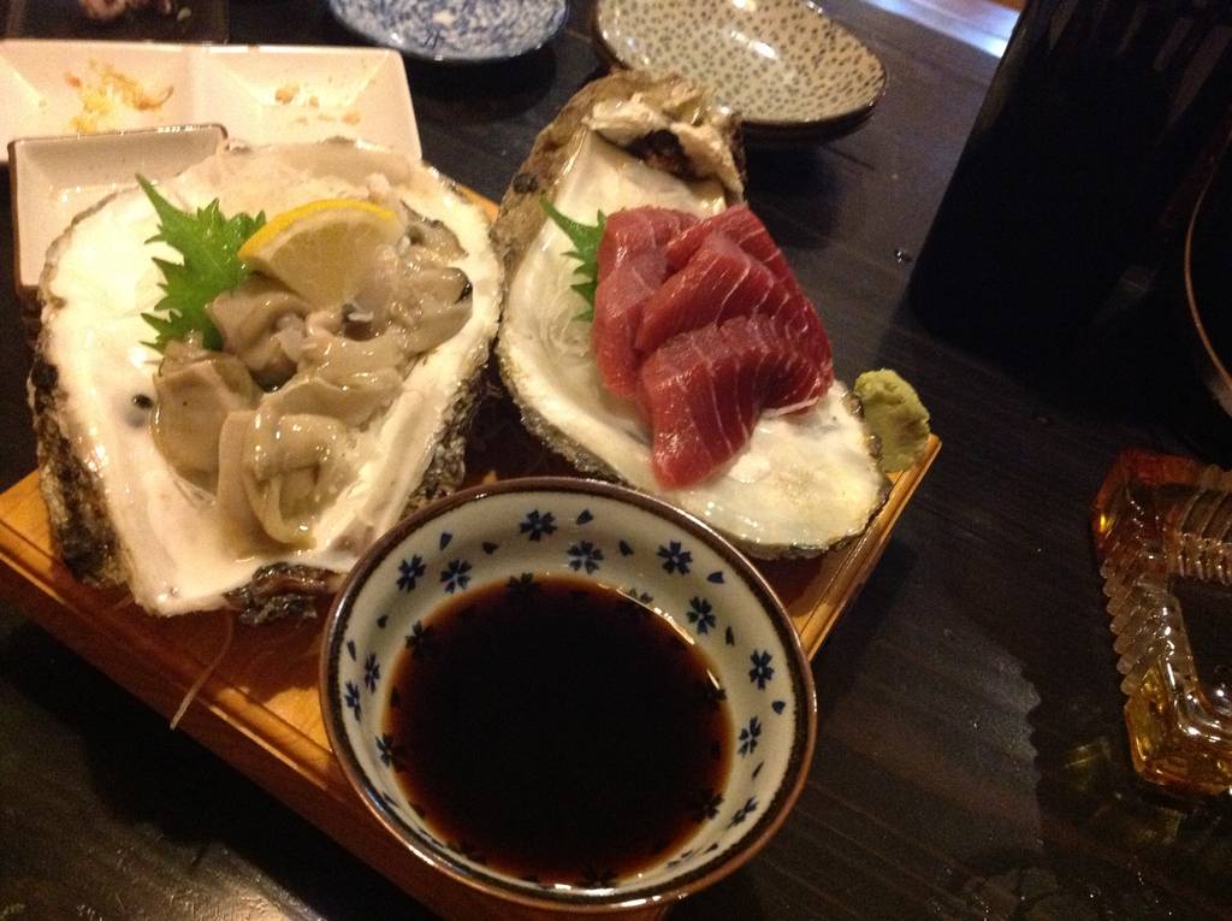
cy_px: 460
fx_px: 1244
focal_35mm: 35
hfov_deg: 52.7
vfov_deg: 40.6
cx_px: 616
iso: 800
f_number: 2.4
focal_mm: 4.28
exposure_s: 1/15
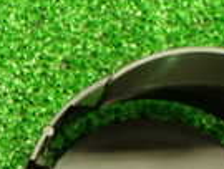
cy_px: 207
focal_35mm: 133
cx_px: -51
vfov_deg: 11.0
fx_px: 863
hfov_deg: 14.3
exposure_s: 1/80
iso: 800
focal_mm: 5.4
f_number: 2.3
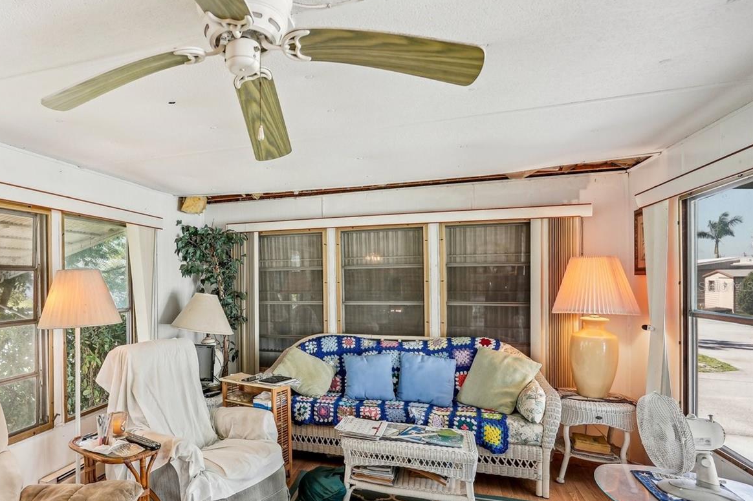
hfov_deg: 75.6
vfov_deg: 57.0
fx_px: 460
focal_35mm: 22
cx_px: 239
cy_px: 286
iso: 400
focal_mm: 16
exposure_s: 1/125
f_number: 4
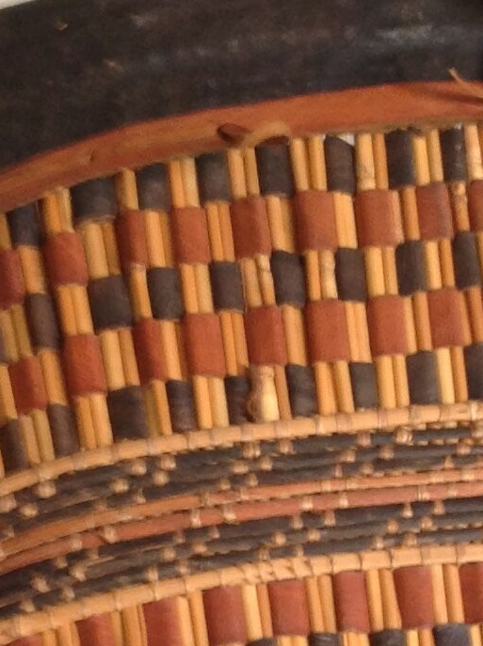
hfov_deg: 11.2
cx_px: 362
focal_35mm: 132
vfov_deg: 14.7
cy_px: 640
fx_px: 2463
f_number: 2.4
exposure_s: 1/15
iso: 80
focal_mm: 4.28
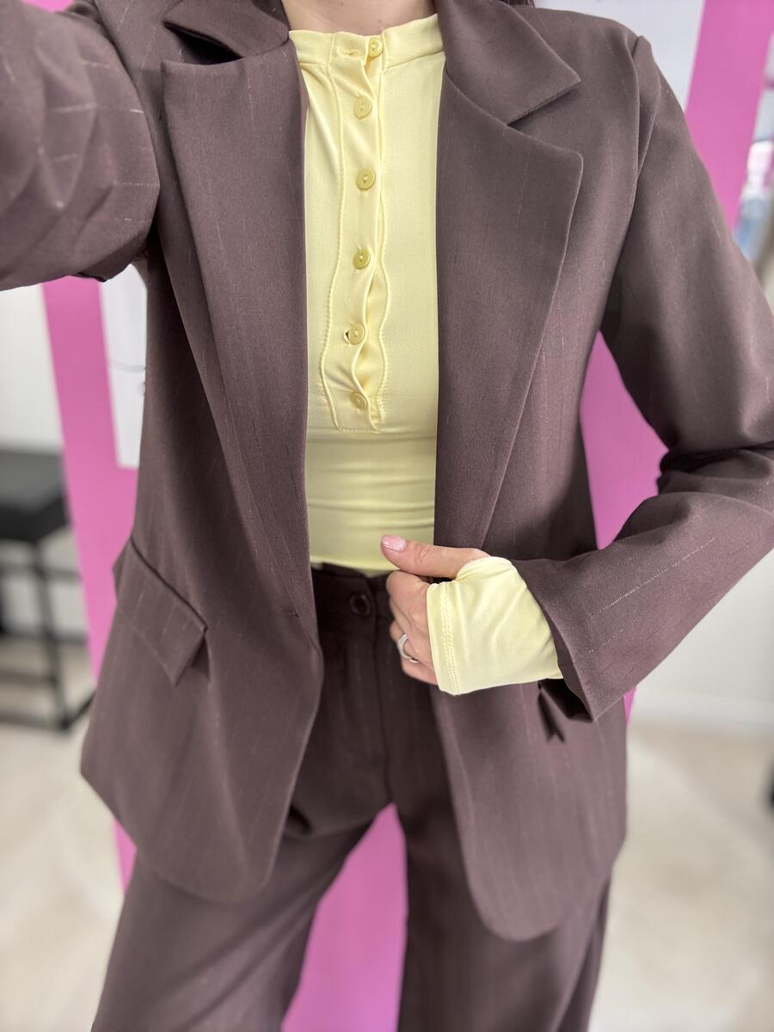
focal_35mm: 23
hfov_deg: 58.9
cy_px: 516
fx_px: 686
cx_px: 387
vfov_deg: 73.9
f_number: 1.9
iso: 100
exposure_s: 1/50
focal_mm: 2.69
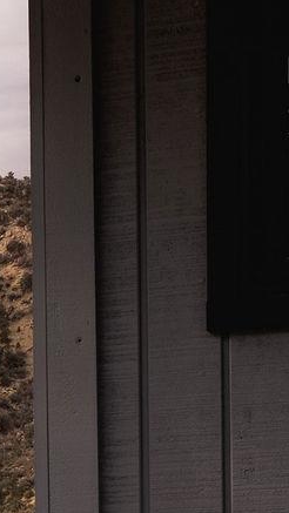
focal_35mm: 172
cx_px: -668
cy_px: 687
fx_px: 2342
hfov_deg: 6.3
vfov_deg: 12.1
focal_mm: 35
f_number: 8
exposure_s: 1/200
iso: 100
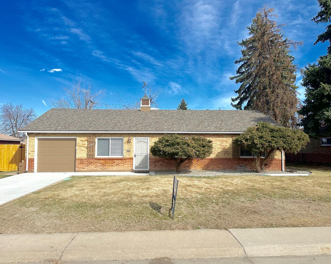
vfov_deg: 54.9
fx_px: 255
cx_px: 166
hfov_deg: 66.0
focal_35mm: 26
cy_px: 136
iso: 80
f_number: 1.78
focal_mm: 6.86
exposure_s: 1/4184
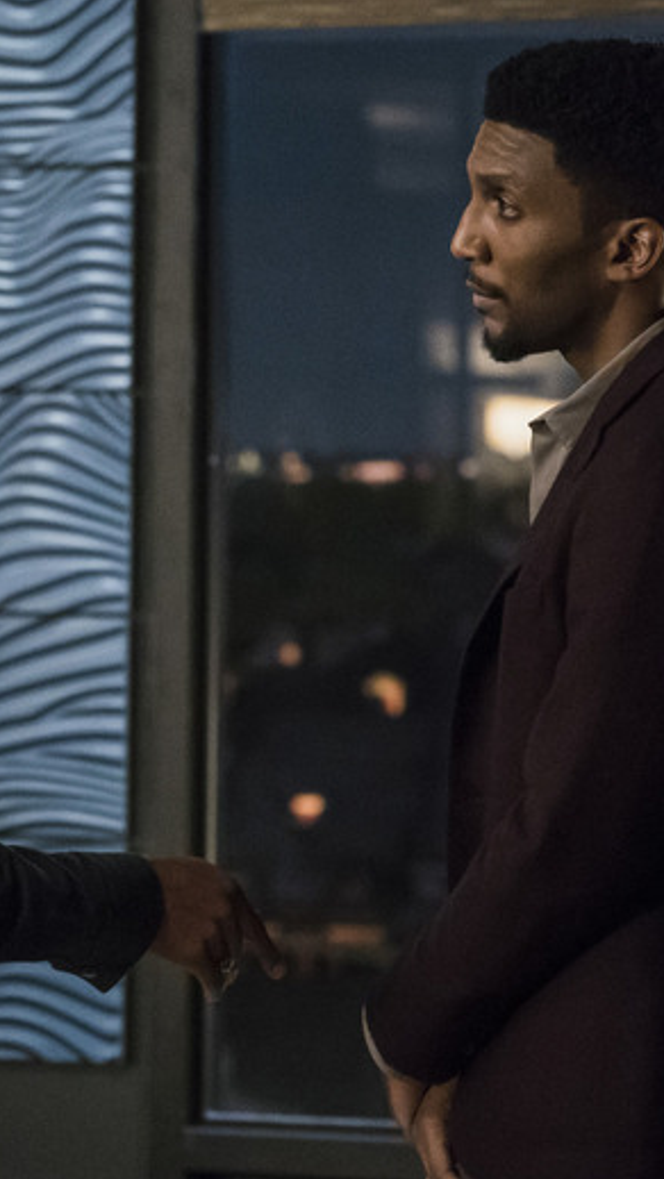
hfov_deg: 6.9
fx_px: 5477
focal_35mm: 175
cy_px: 590
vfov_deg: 12.3
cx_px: 152
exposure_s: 1/80
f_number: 4
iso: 12800
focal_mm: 111
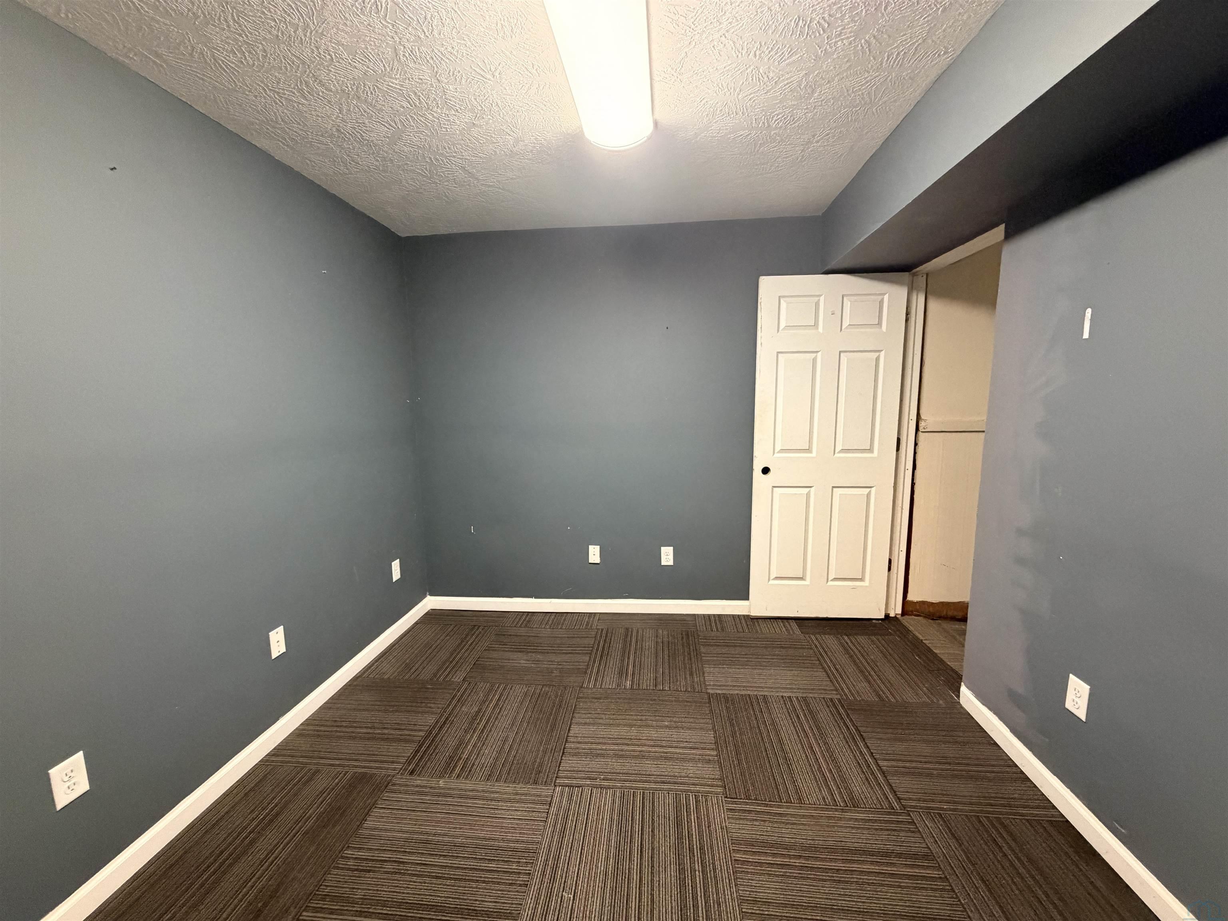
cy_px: 460
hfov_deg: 102.1
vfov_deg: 85.7
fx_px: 497
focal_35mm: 14
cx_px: 614
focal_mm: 2.22
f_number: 2.2
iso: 500
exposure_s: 1/60
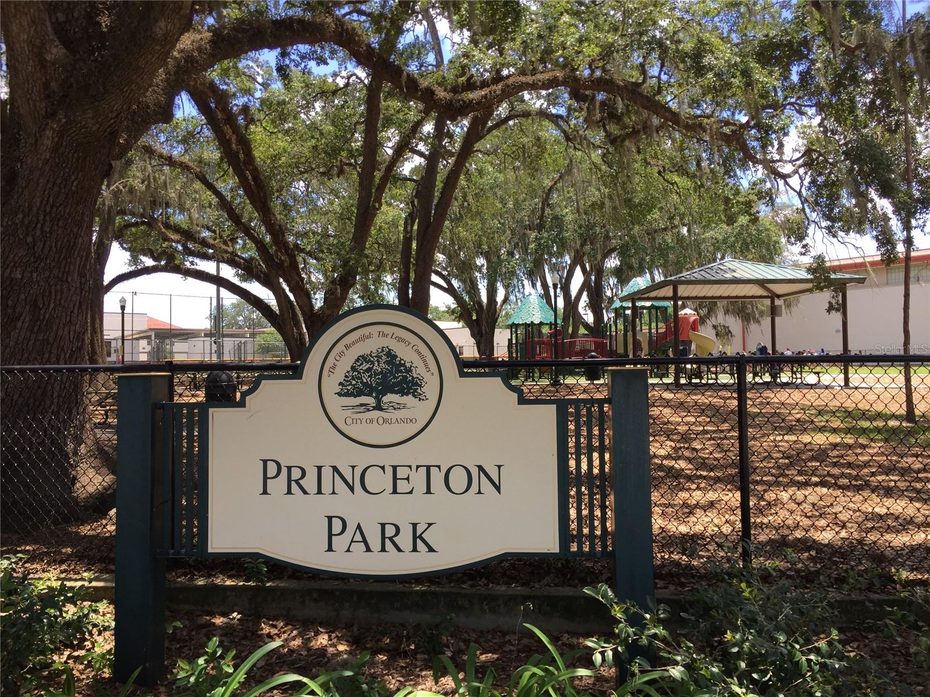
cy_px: 348
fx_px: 779
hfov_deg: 61.7
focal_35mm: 29
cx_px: 465
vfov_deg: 48.2
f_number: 2.2
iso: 32
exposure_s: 1/581
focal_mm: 4.15
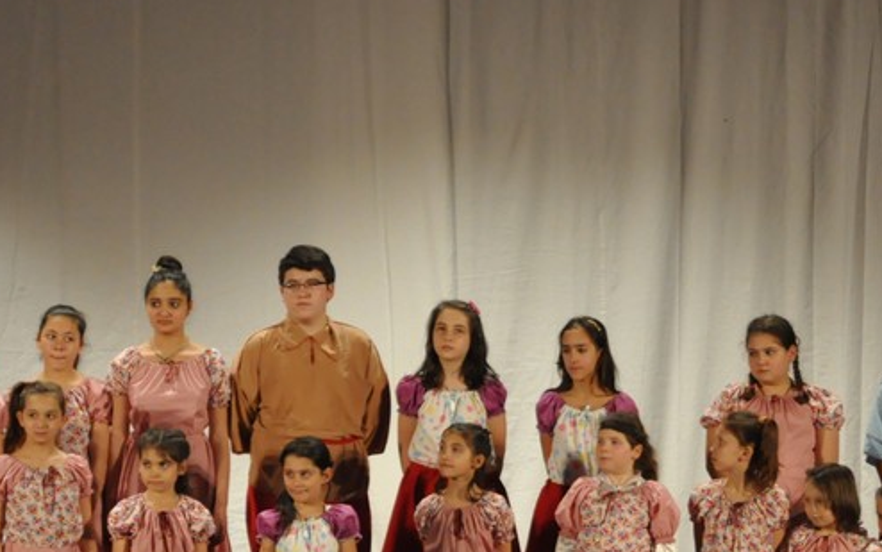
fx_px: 5890
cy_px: 455
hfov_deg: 8.6
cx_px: 536
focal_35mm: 245
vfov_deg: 5.4
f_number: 5.3
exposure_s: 1/60
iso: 1600
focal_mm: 66
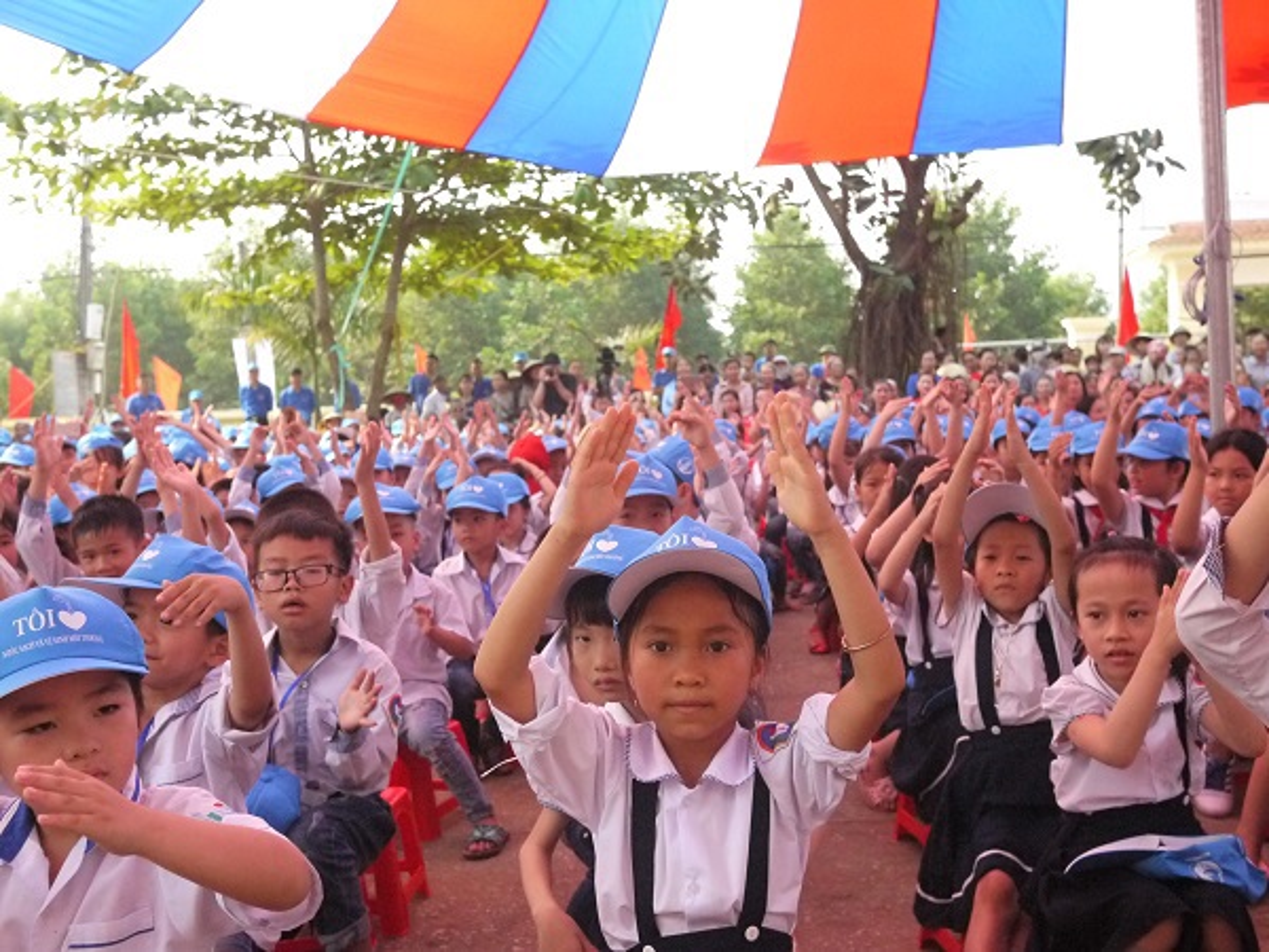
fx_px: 1466
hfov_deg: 46.8
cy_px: 476
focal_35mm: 40
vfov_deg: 36.0
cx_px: 634
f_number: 3.5
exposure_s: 1/3200
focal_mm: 20
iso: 1600
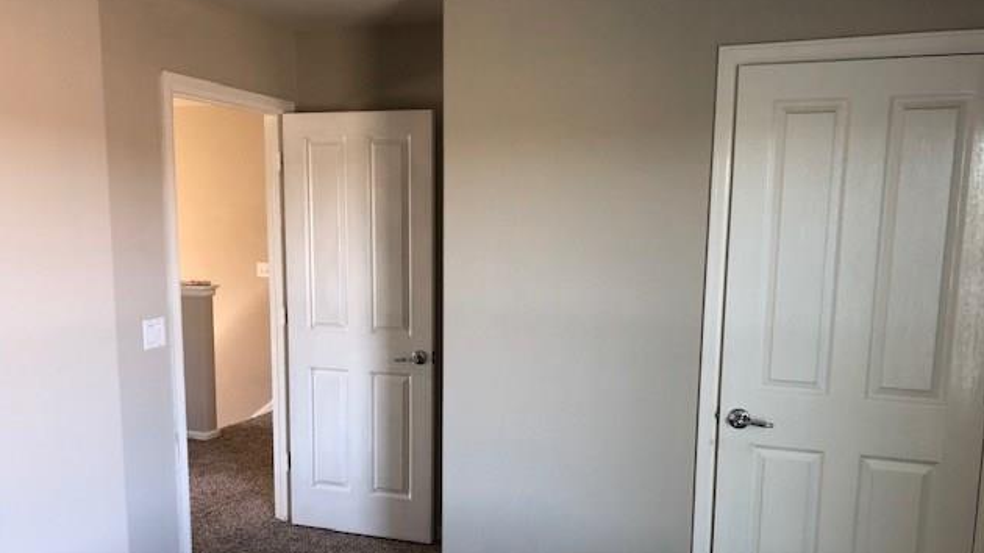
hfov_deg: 62.6
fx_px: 809
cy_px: 339
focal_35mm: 31
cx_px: 486
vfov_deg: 37.6
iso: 40
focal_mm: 3.99
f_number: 1.8
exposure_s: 1/17
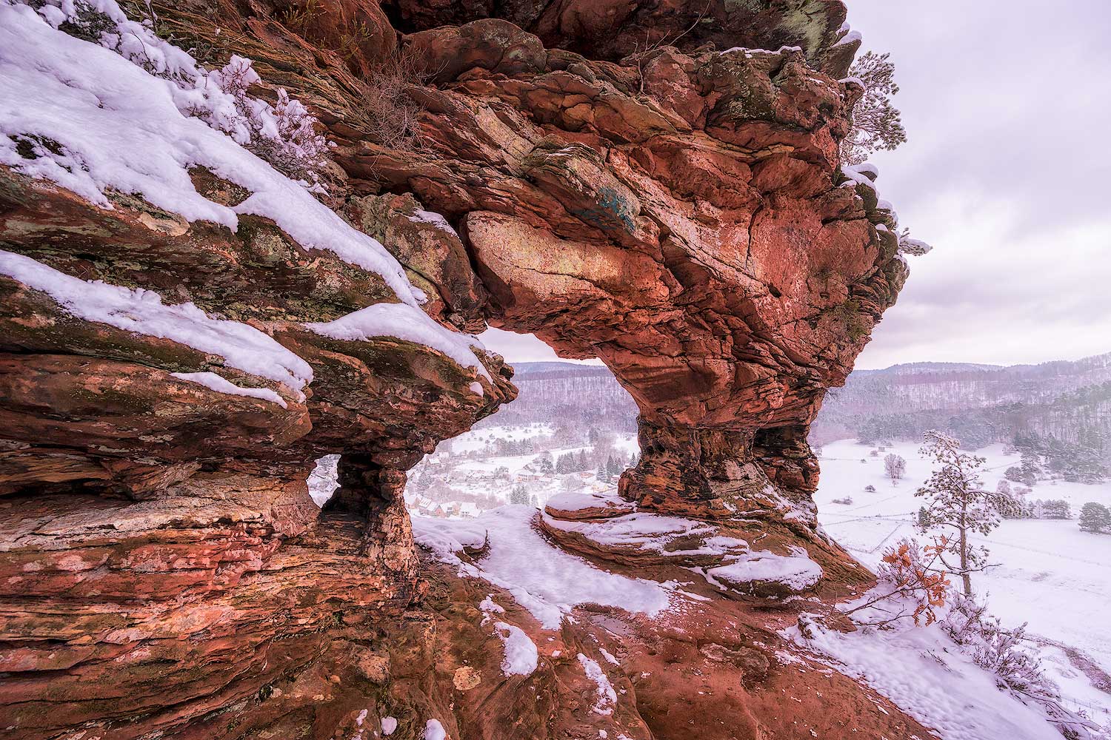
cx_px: 556
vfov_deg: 81.2
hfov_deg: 104.3
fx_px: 432
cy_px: 370
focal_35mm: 14
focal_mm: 14
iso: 640
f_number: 8
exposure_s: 1/100
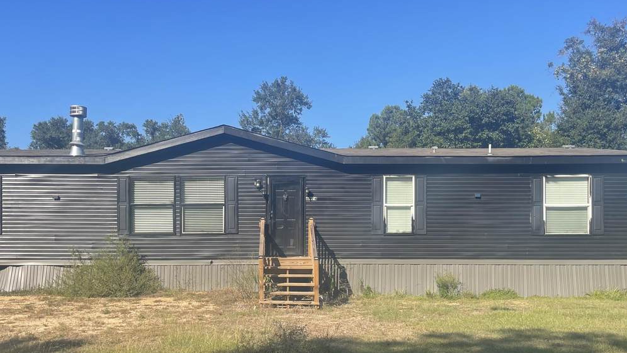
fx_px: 582
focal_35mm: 35
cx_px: 272
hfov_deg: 56.4
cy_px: 234
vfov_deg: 33.4
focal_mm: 5.1
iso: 32
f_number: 1.6
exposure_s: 1/2123
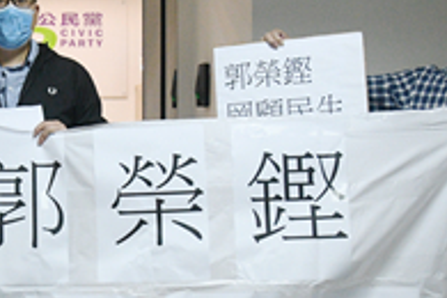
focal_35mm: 74
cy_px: 121
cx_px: 14
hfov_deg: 26.1
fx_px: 919
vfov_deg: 18.4
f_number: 5.6
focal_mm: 24
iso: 4000
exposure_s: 1/200
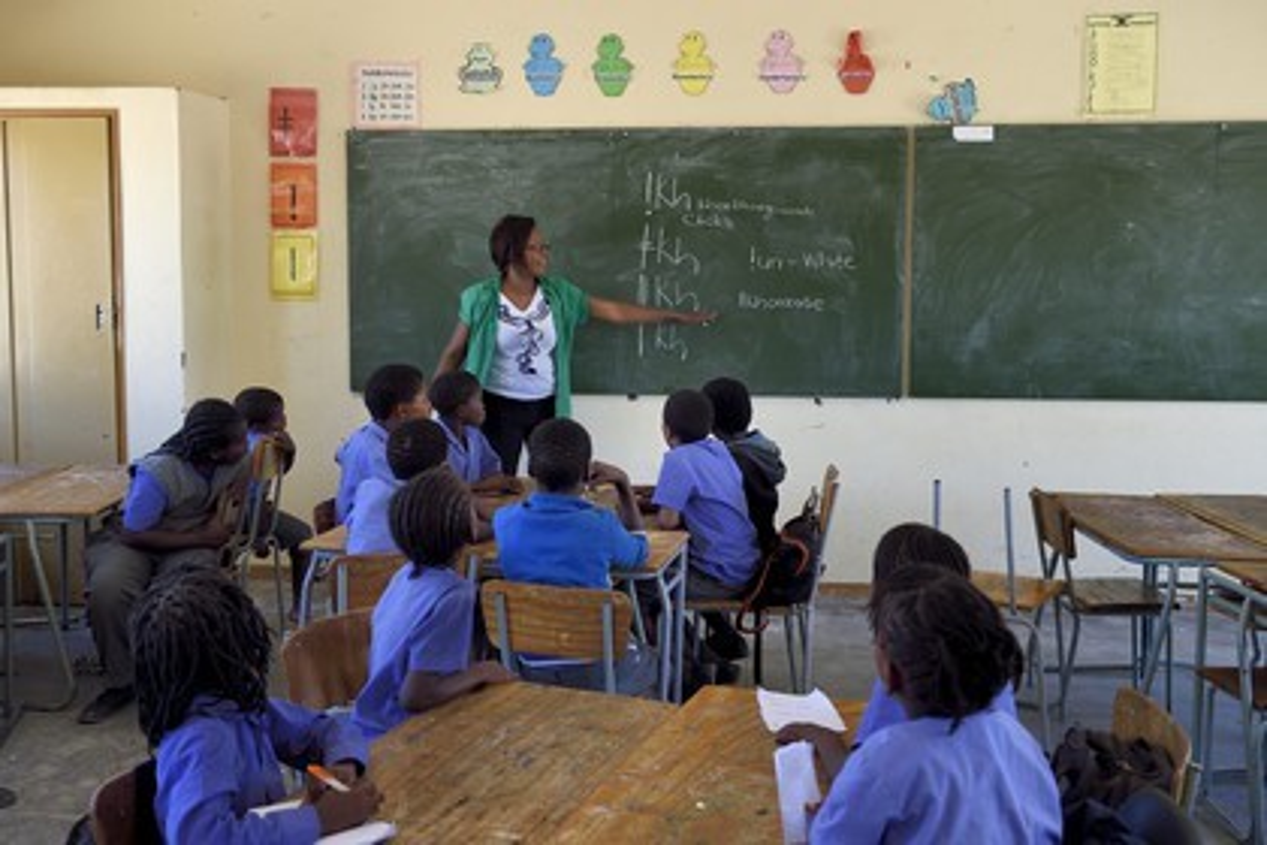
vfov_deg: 36.9
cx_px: 634
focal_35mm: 36
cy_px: 422
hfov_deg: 53.1
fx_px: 1267
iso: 800
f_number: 5
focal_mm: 36
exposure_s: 1/200
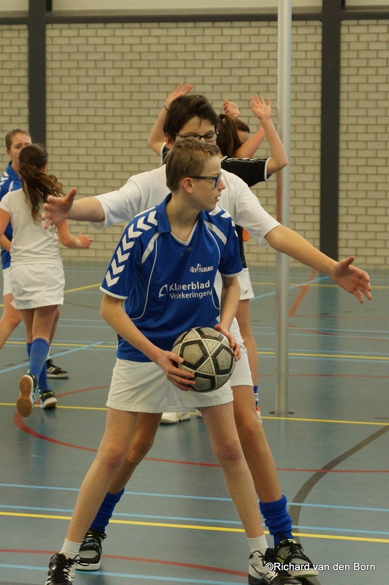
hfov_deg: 18.1
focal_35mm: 75
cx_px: 194
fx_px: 1219
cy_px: 292
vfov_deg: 27.0
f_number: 2.8
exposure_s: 1/250
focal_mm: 50
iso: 800
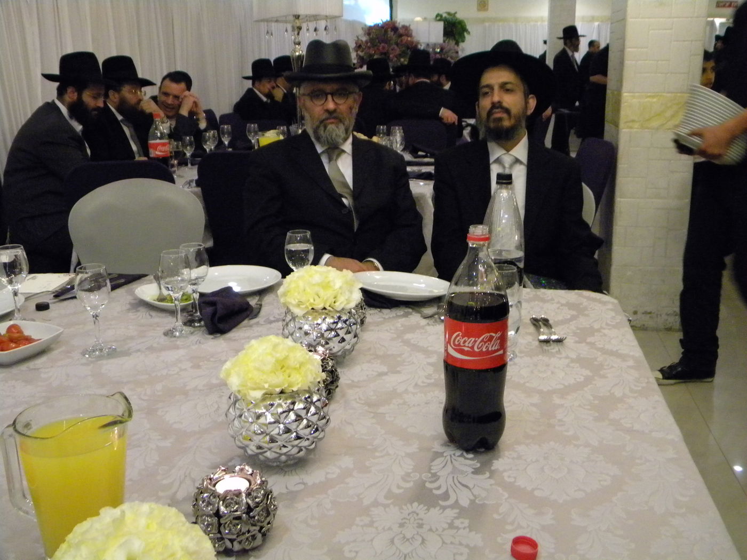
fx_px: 777
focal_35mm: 36
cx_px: 374
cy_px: 280
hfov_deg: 51.4
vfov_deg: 39.7
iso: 800
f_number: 3.7
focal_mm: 6.4
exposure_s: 1/32.6
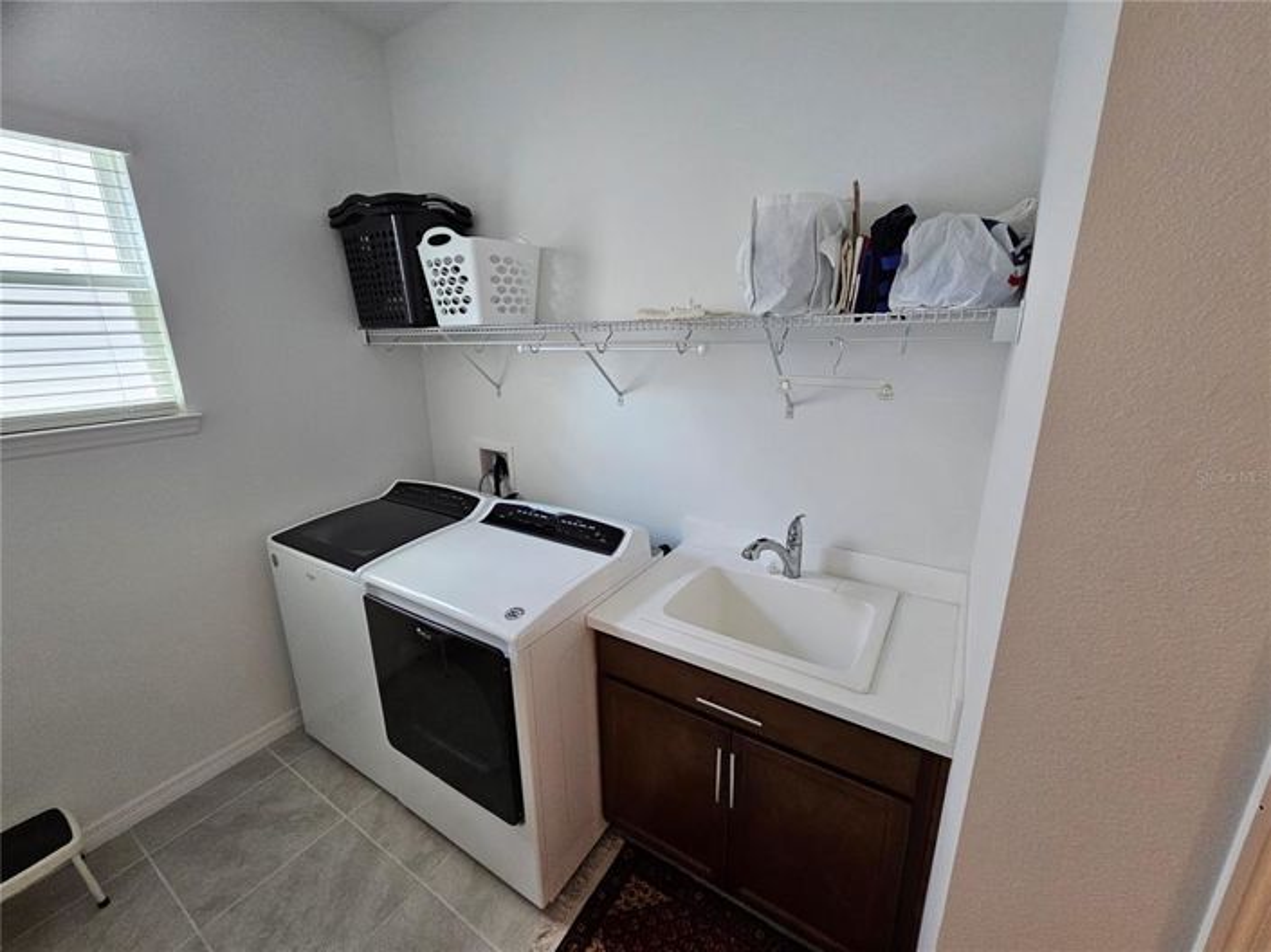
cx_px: 636
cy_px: 476
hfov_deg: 106.2
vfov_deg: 89.9
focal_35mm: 13
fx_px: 477
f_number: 2.2
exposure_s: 1/60
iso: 400
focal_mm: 2.2
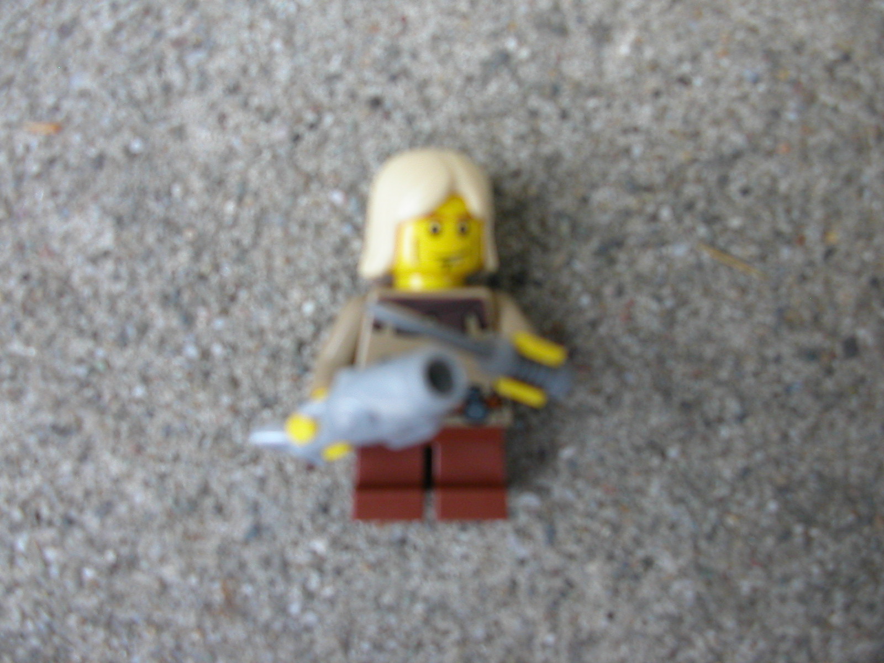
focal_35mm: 37
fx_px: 945
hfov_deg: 50.1
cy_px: 332
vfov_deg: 38.7
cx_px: 442
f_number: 2.7
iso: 100
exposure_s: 1/190
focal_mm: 5.6
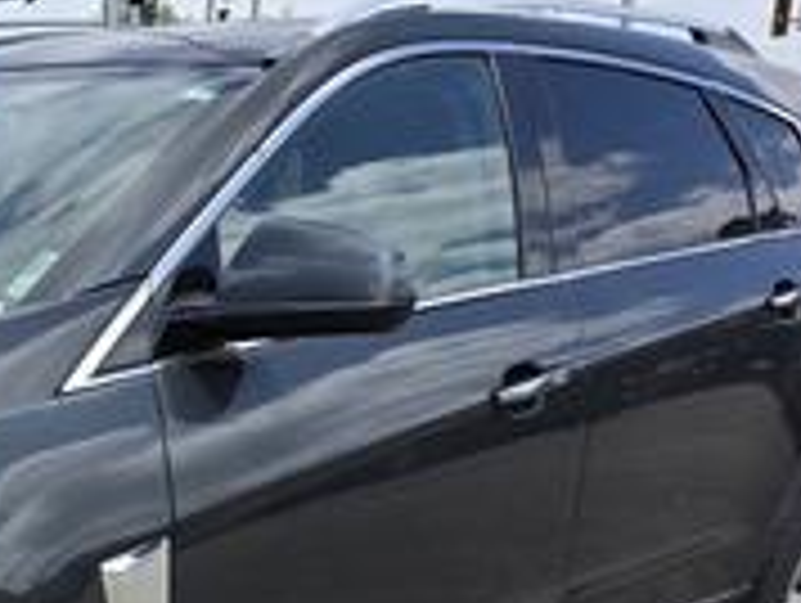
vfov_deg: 21.3
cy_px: 684
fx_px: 1506
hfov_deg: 27.3
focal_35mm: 65
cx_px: -81
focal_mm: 6.3
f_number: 1.7
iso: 80
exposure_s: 1/3677
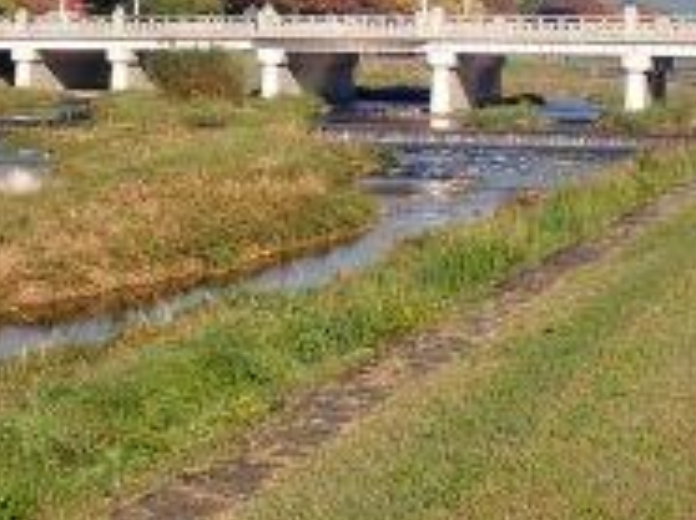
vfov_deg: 13.7
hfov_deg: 18.5
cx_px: 457
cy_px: -34
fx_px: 2129
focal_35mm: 106
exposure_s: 1/800
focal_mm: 7.84
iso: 100
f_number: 4
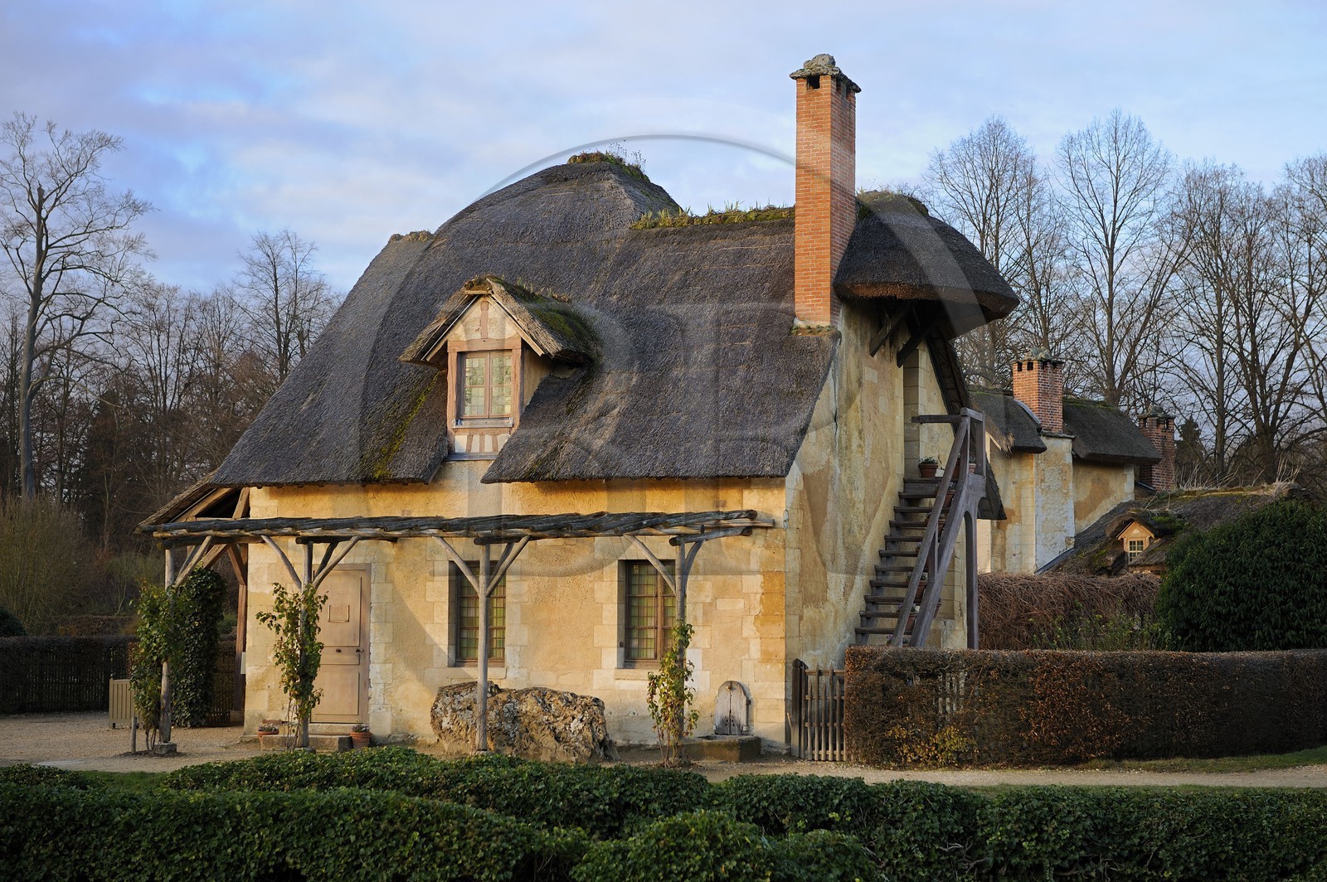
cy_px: 441
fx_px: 2431
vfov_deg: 20.6
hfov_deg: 30.5
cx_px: 664
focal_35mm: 66
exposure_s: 1/160
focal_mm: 66
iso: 200
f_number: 4
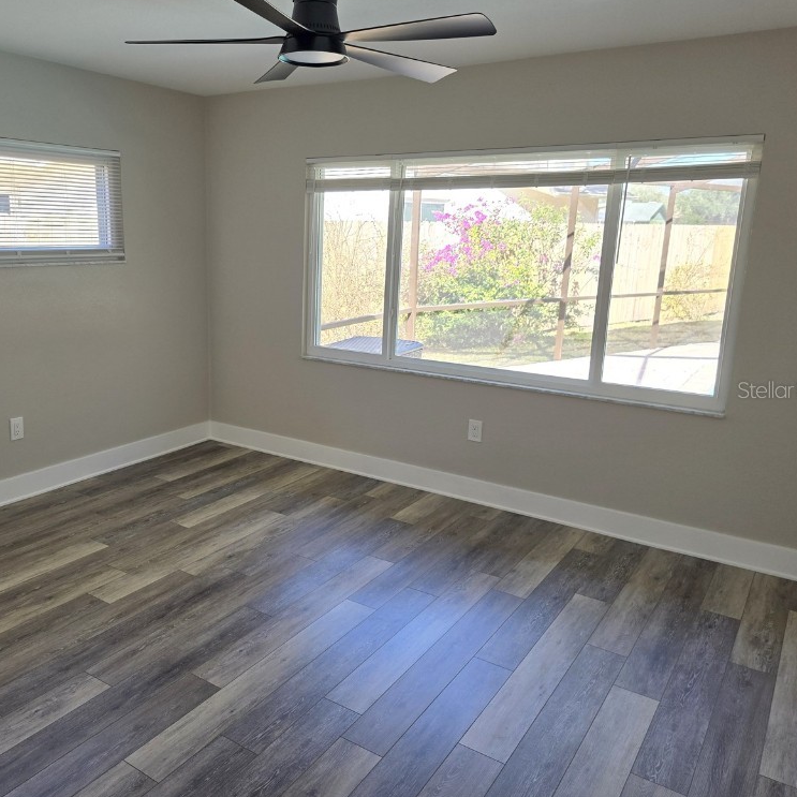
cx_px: 290
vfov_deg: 57.3
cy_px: 389
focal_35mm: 28
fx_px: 729
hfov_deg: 56.5
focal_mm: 6.3
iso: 100
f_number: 1.7
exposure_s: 1/180
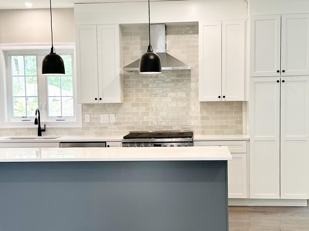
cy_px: 133
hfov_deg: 34.9
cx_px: 160
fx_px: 491
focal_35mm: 55
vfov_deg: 26.5
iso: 100
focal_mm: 6.86
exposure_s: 1/123
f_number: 1.78
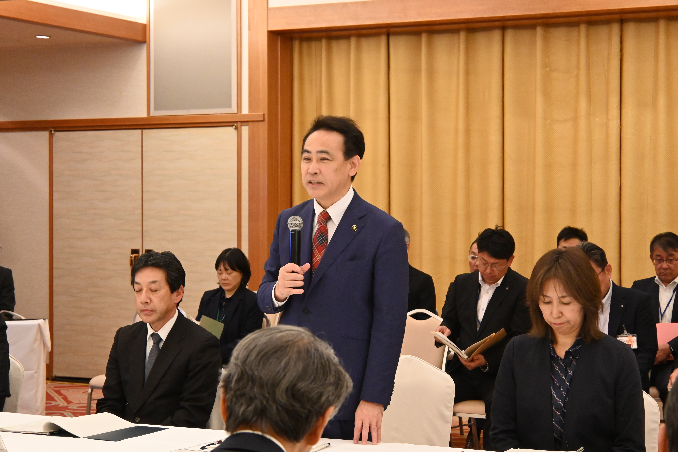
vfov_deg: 18.2
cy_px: 226
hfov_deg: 27.0
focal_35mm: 75
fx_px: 1412
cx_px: 339
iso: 3200
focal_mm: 50
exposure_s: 1/60
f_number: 6.3
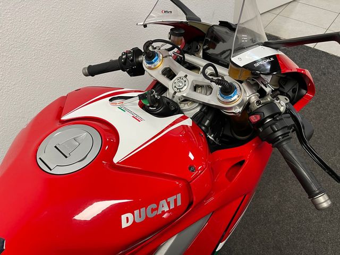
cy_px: 128
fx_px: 255
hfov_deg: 67.3
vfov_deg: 53.1
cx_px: 170
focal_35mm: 26
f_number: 1.6
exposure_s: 1/50
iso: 80
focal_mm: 5.1
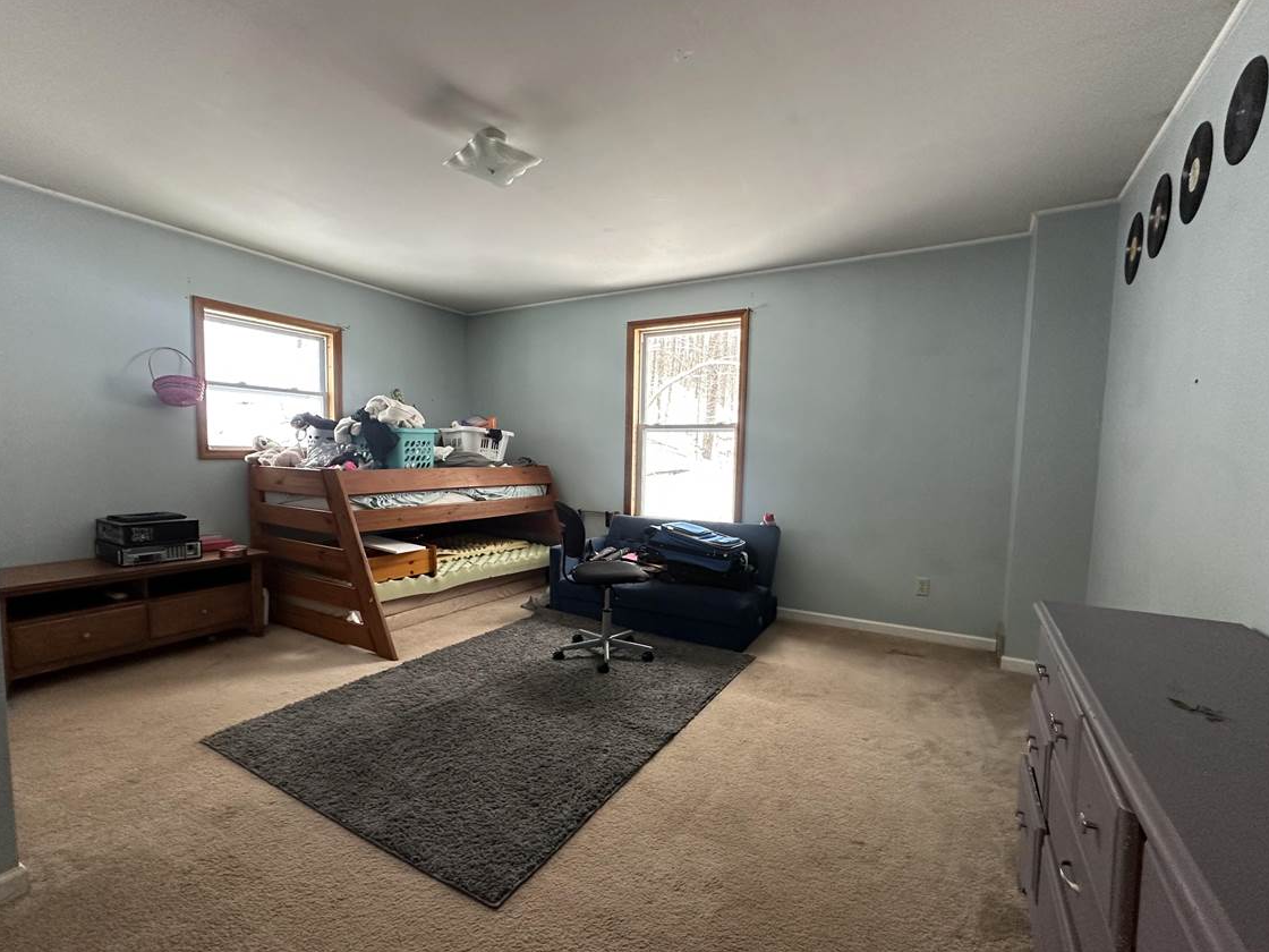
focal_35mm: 16
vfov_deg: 78.0
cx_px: 613
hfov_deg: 94.5
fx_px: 587
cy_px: 501
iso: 320
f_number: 2.2
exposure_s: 1/60
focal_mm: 2.22
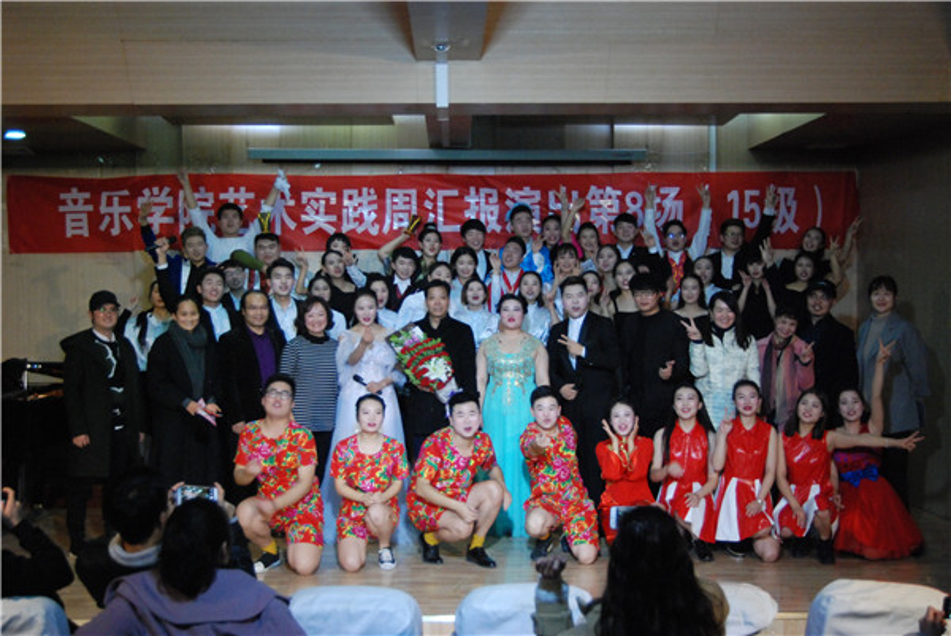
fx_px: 1348
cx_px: 476
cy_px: 318
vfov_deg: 26.5
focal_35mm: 51
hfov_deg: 38.9
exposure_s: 1/50
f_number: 4
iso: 1600
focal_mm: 34
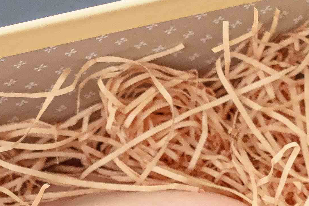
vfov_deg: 6.7
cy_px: 515
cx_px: 20
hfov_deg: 10.6
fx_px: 1656
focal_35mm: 193
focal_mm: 30
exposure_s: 1/60
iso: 400
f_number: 6.3
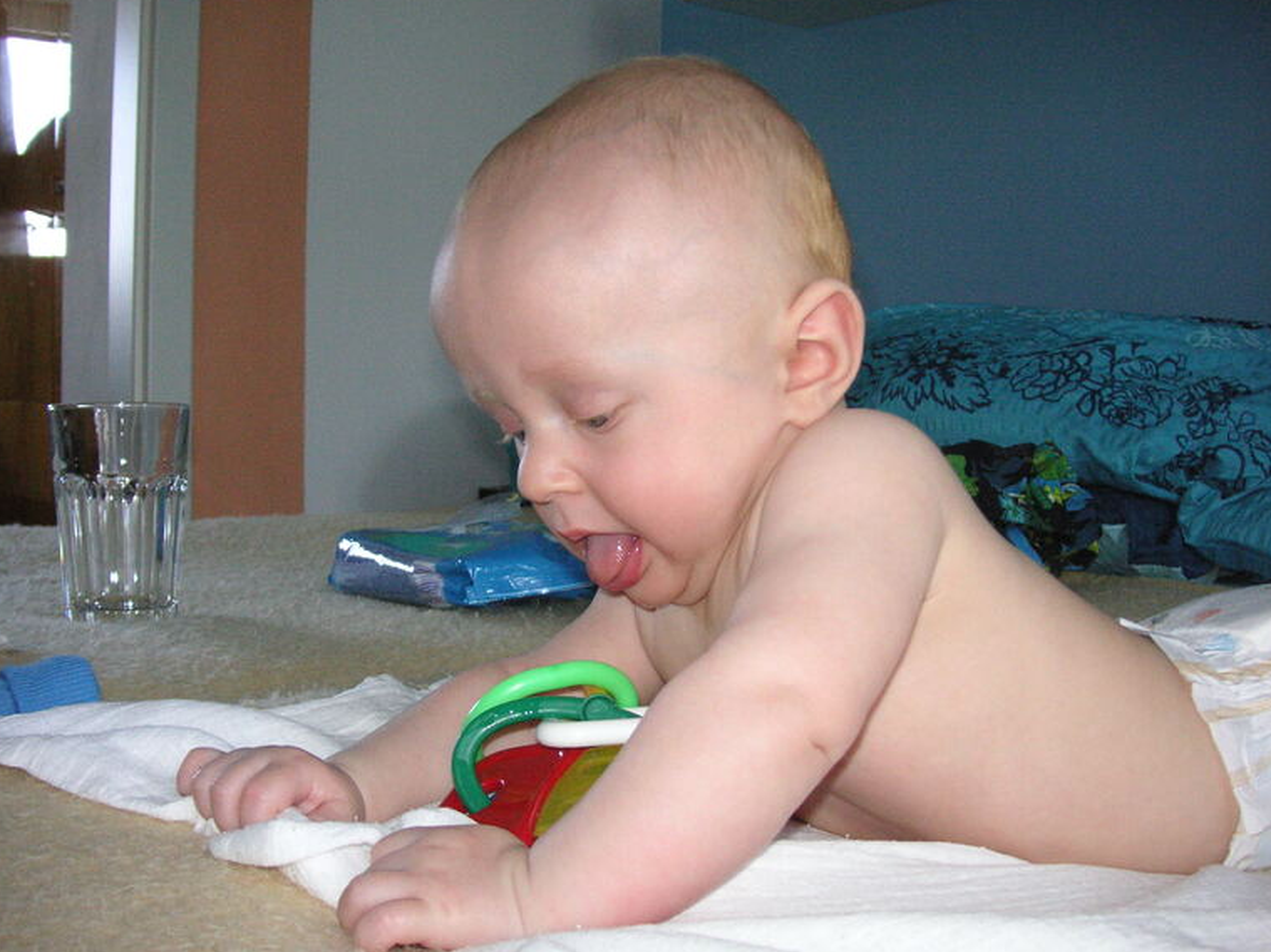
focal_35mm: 39
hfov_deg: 47.9
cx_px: 616
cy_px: 463
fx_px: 1432
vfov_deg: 36.8
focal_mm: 6.1
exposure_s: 1/45
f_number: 2.8
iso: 160
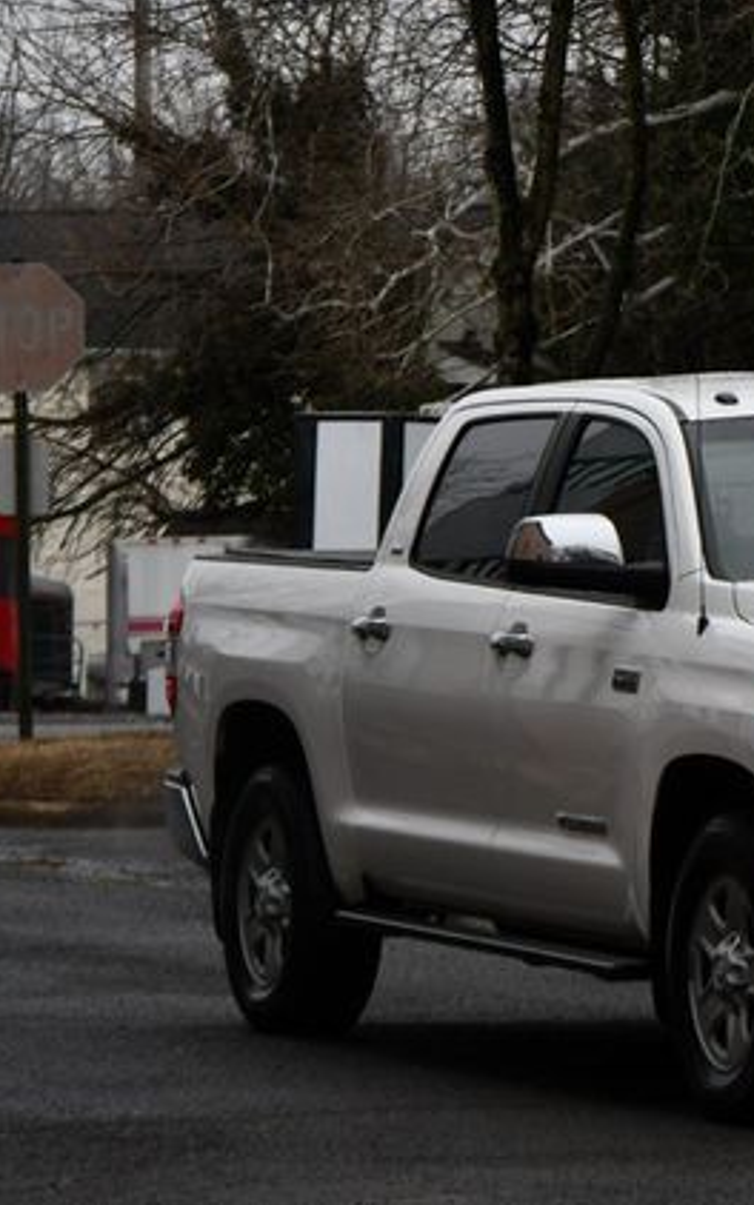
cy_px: 600
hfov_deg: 5.8
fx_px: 7458
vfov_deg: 9.2
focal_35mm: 227
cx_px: 843
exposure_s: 1/250
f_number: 6.3
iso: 200
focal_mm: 98
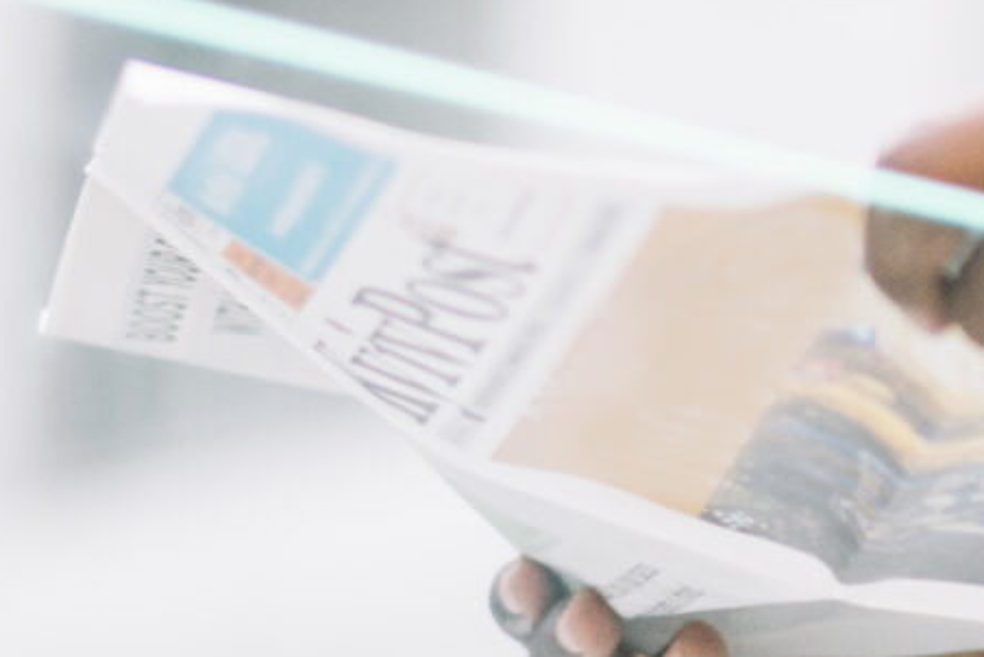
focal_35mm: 481
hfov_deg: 4.3
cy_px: -887
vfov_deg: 2.8
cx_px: 1572
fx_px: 13155
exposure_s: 1/100
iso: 500
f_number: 2
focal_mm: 85
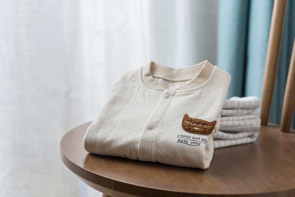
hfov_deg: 22.6
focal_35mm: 90
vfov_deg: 15.2
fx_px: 738
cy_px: 98
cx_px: 148
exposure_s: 1/125
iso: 100
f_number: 7.1
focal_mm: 90
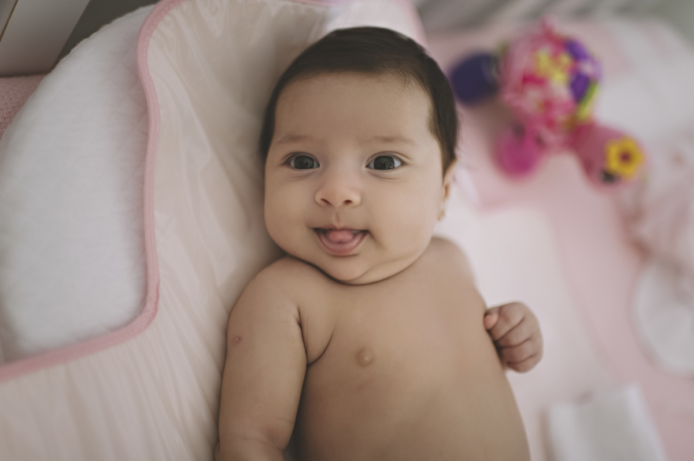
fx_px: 674
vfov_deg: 37.8
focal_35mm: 35
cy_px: 230
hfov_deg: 54.5
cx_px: 347
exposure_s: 1/60
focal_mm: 35
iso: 320
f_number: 1.4
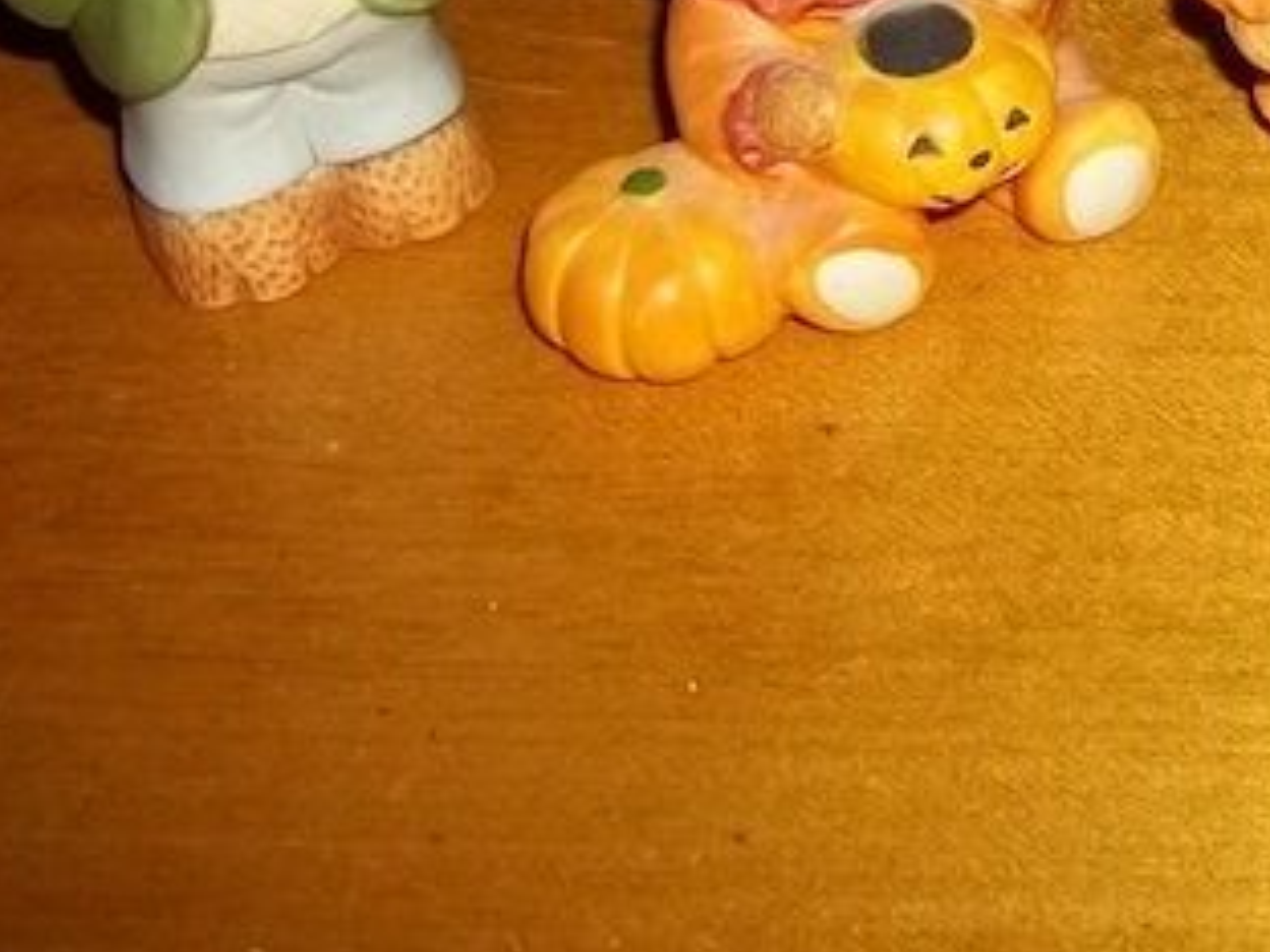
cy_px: -236
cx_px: 1445
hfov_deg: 22.3
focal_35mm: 82
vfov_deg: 17.1
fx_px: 3008
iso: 64
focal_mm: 5.7
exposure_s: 1/30
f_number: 2.9
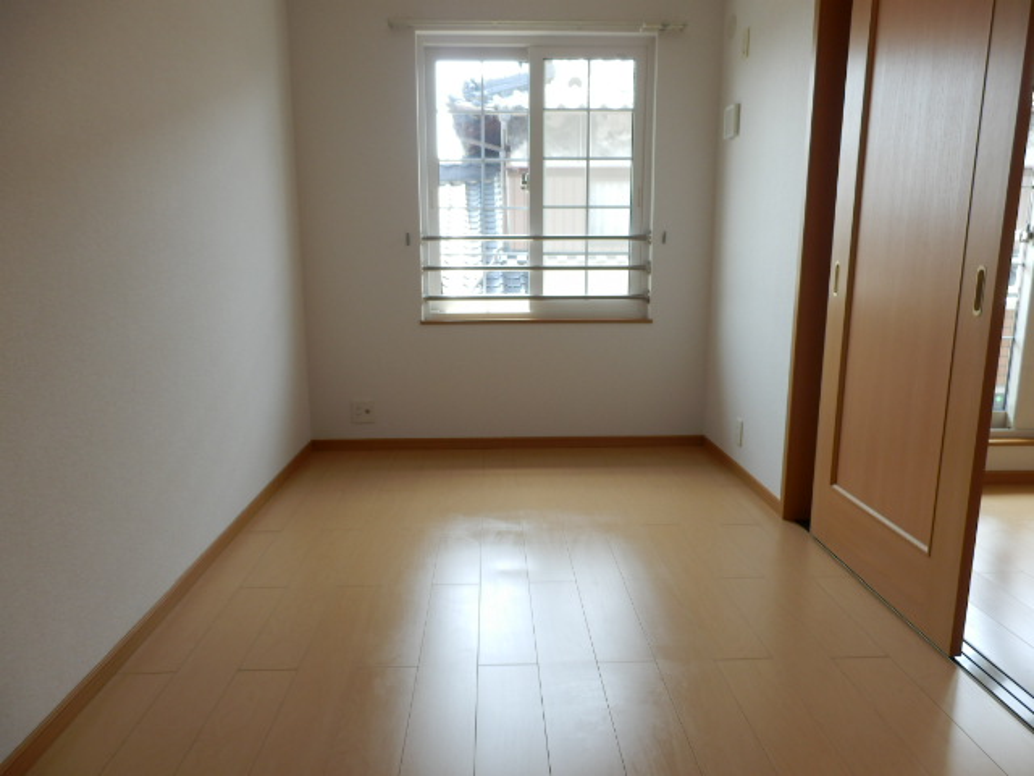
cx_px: 517
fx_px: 717
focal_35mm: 24
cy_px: 388
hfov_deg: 71.6
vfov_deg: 56.8
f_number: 3
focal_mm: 4.2
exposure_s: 1/50
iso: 80
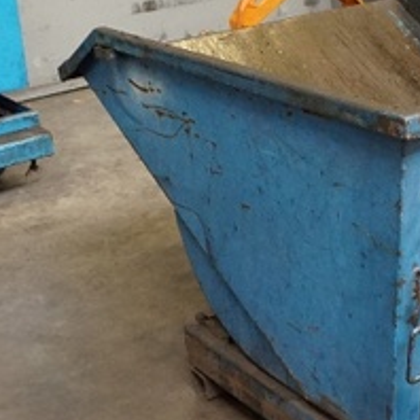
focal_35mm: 74
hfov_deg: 22.9
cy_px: 182
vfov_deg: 23.3
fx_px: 1016
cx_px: 352
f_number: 3.5
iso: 3200
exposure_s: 1/80
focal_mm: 16
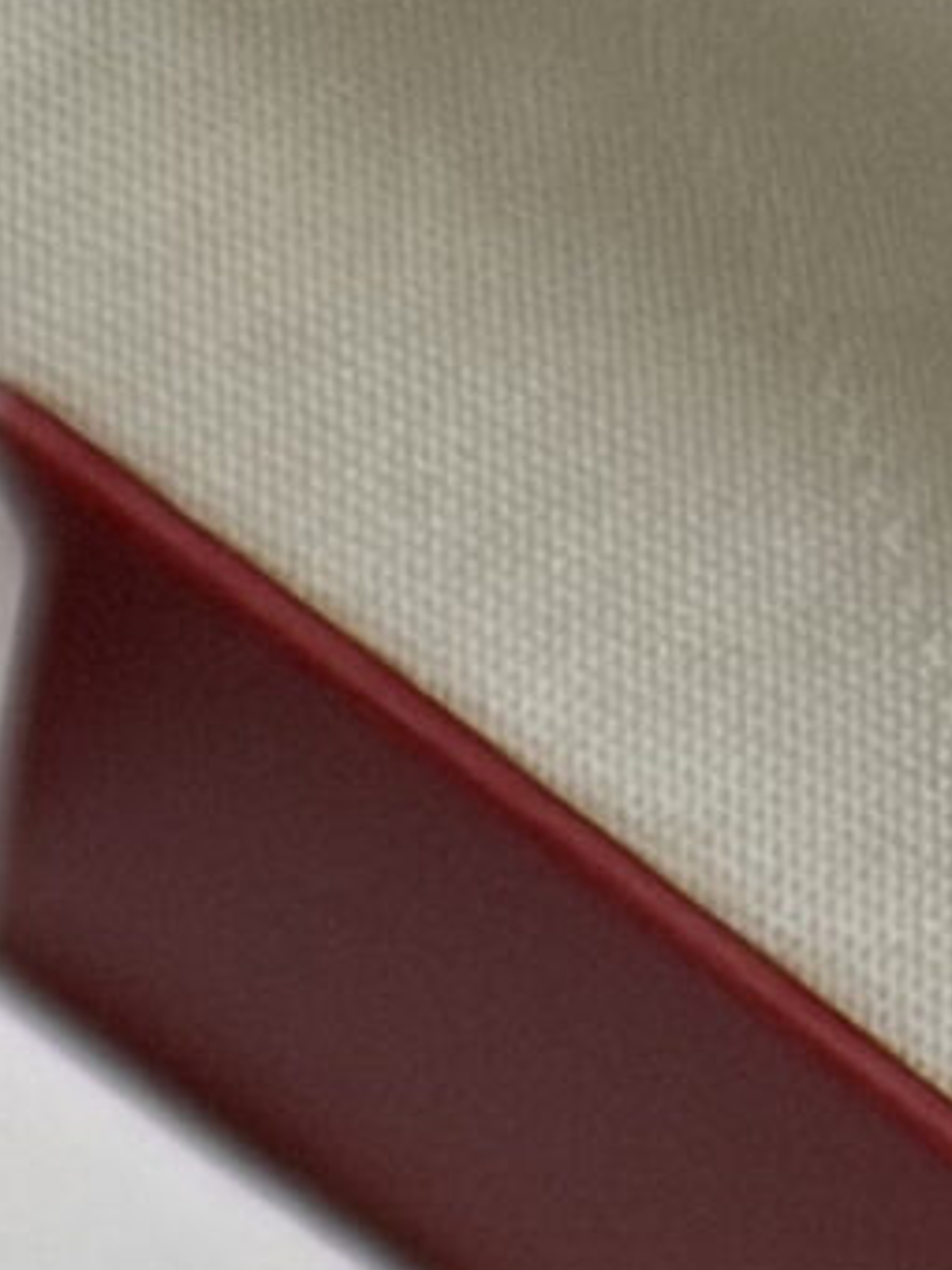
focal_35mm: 361
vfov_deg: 5.3
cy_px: 3026
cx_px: -2509
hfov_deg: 3.9
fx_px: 13238
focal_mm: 6.76
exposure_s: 1/87
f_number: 1.78
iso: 50
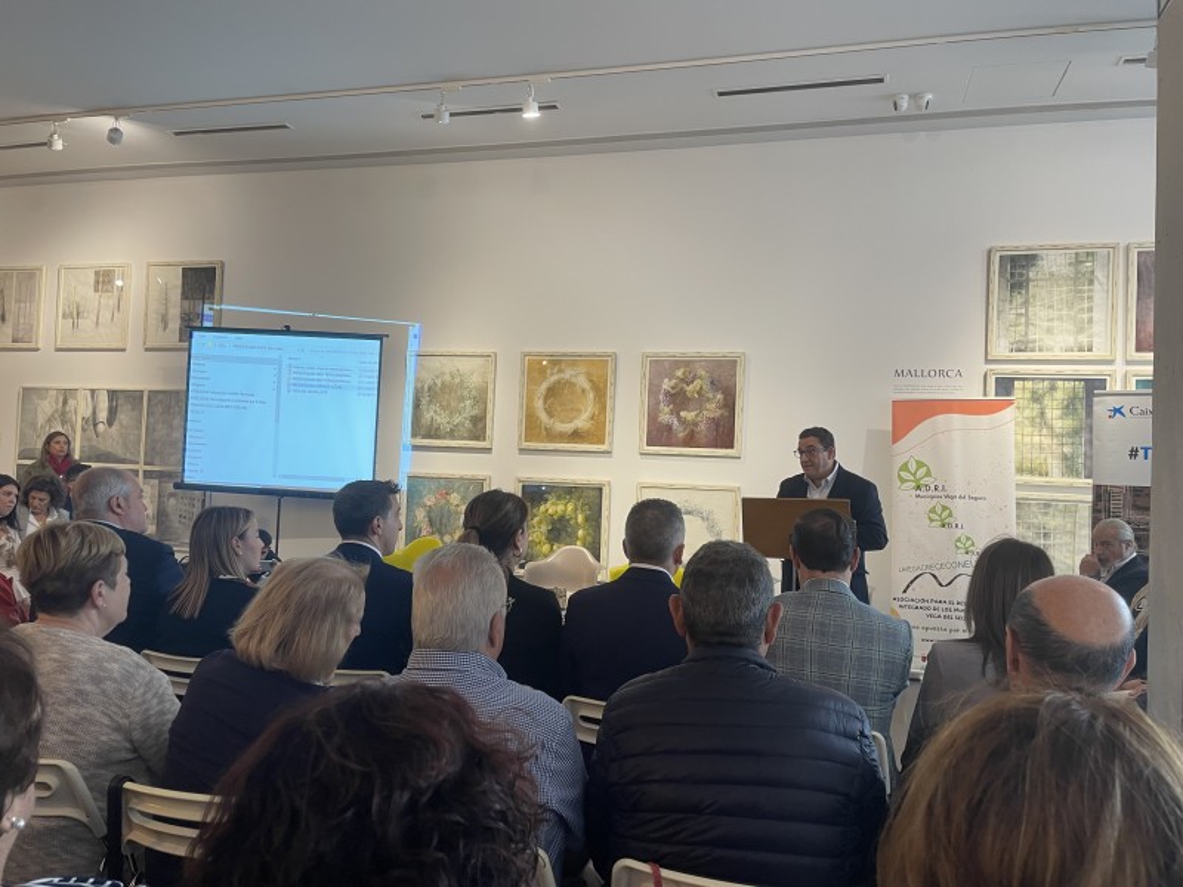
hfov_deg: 67.3
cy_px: 444
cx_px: 592
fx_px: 889
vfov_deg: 53.1
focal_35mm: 26
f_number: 1.6
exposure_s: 1/50
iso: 64
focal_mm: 4.2
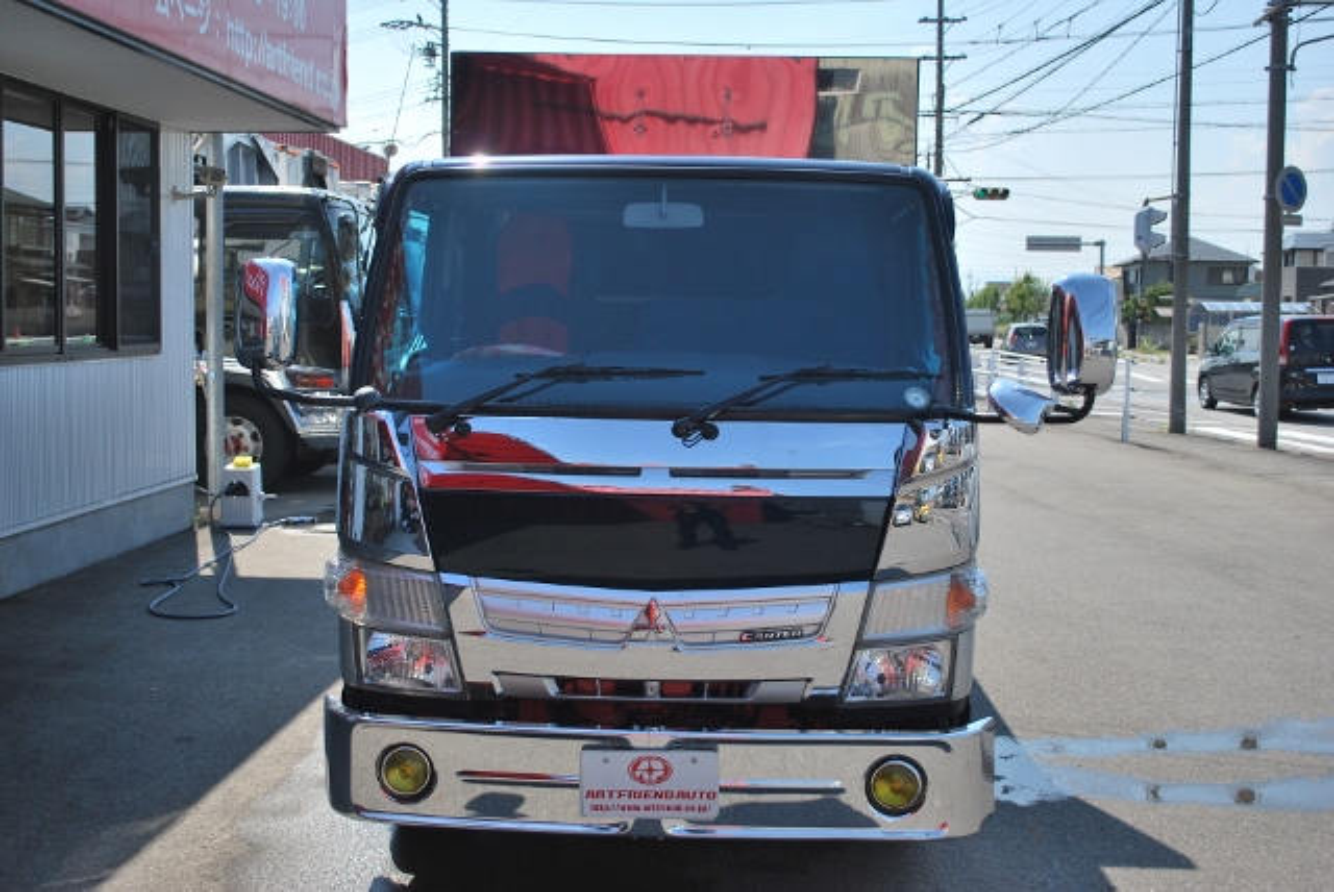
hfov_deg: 44.9
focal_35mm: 44
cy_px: 446
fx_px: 1613
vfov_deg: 30.9
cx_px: 667
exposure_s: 1/1000
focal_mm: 29
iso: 125
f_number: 4.8
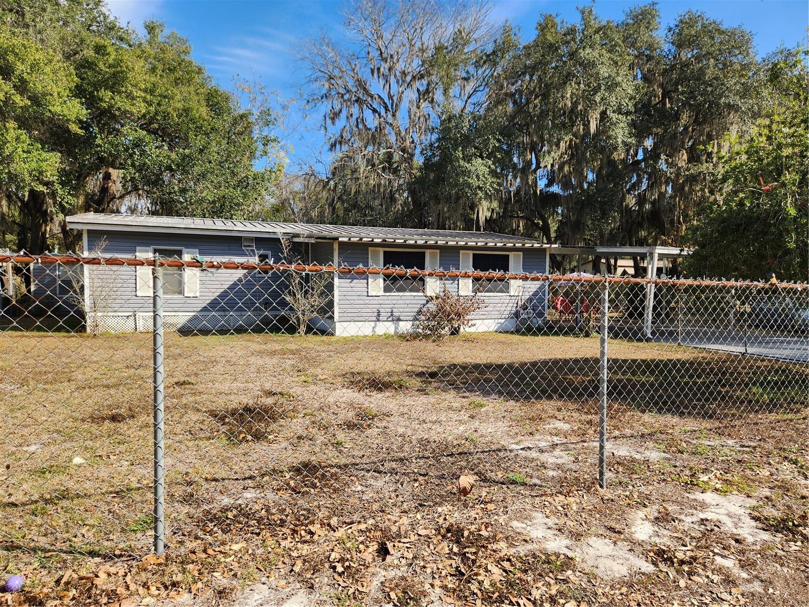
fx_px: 538
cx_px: 404
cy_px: 304
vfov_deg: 58.9
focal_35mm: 23
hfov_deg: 73.9
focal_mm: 5.4
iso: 20
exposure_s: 1/929
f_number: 1.8
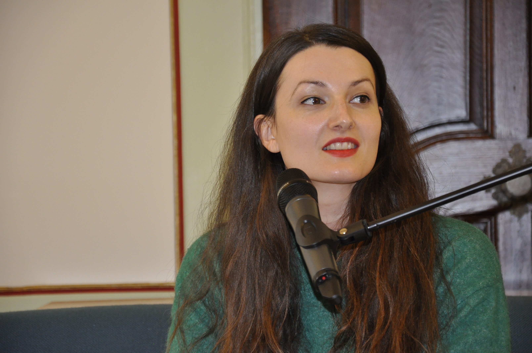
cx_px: 266
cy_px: 176
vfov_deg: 8.7
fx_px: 2325
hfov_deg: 13.1
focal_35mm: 158
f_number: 5.6
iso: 1250
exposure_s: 1/60
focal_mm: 105
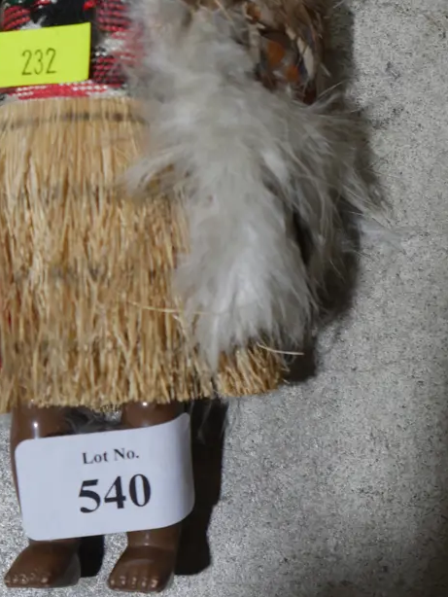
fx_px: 2069
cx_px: 186
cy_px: 171
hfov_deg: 12.4
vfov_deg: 16.3
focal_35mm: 120
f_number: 5.5
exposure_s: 1/80
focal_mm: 36
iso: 640
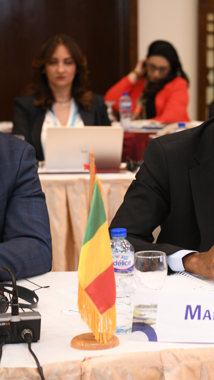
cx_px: 253
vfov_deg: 19.3
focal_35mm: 111
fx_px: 1120
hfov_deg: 10.7
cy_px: 192
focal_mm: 70
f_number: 4
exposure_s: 1/125
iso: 2000
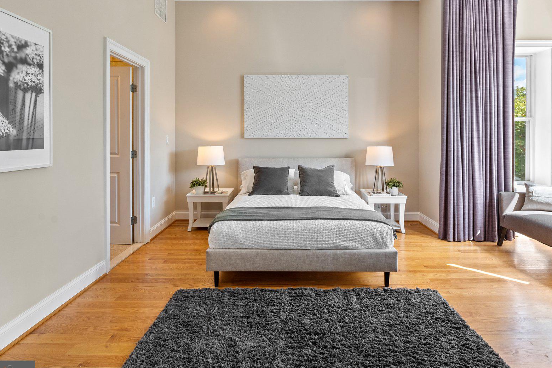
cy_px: 145
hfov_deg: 80.6
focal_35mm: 21
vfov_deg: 58.9
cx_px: 319
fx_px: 322
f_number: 10
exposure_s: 1/13
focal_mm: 16
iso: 500
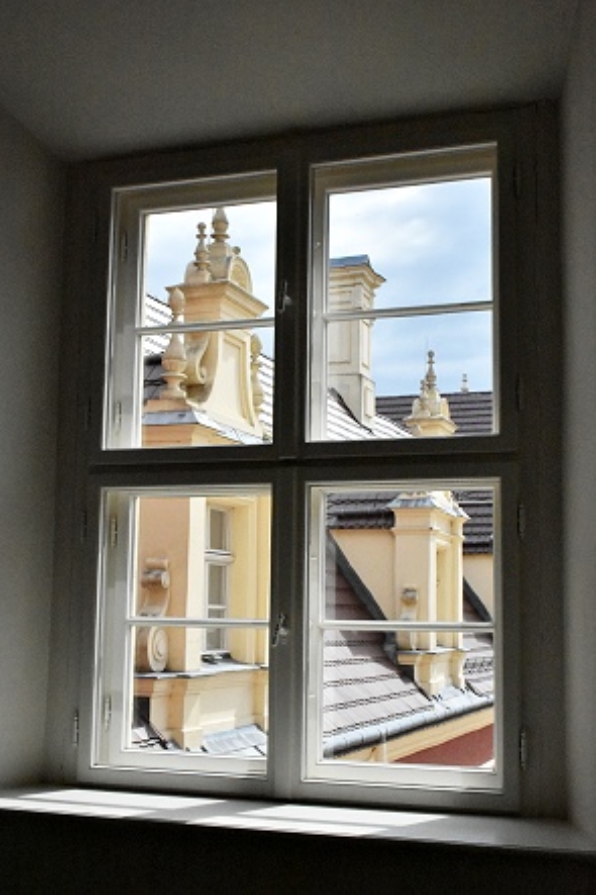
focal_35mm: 48
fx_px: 1193
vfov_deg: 41.1
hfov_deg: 28.1
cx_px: 298
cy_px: 448
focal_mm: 32
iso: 7200
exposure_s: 1/8000
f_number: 14
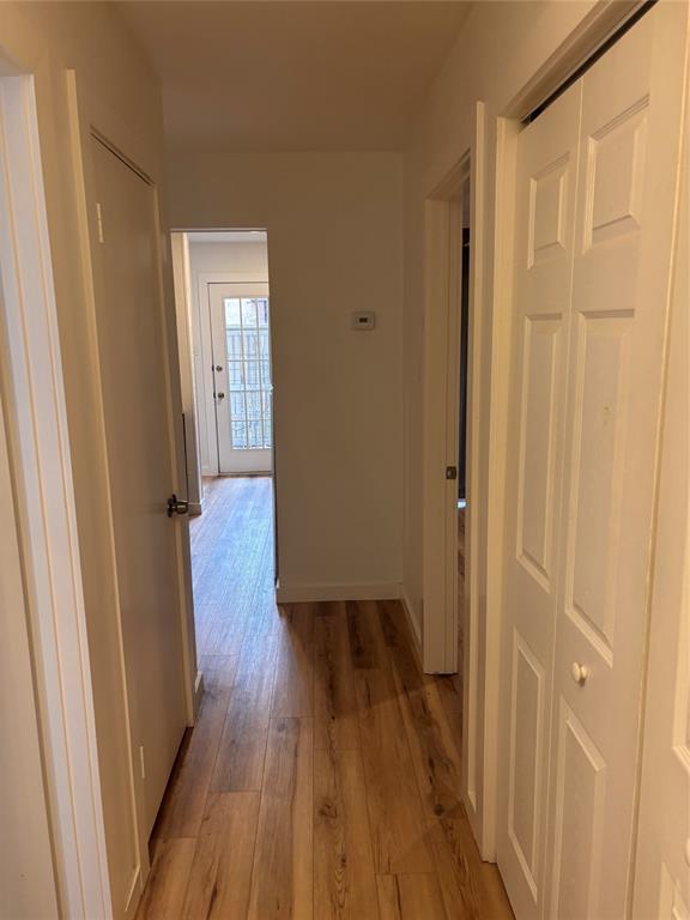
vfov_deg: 67.3
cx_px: 345
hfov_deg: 53.1
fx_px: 691
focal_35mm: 26
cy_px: 460
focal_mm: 5.96
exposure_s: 1/60
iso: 160
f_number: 1.6
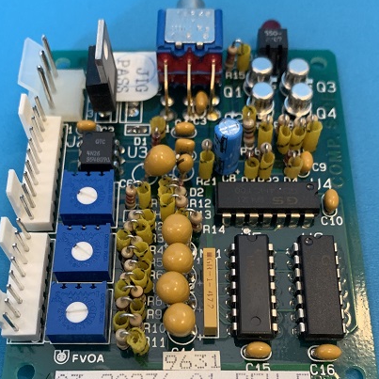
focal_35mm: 46
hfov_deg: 36.8
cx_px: 175
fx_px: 570
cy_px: 256
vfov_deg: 36.4
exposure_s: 1/50
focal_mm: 4.25
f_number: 1.8
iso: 320
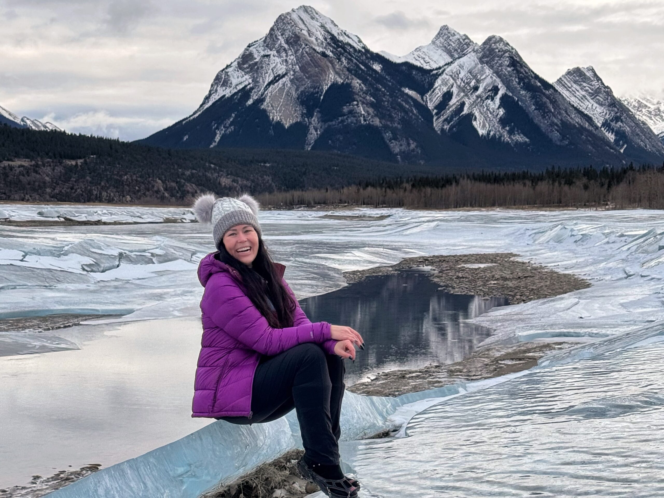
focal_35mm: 48
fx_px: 921
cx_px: 332
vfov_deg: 30.3
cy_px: 249
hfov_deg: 39.7
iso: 64
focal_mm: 6.76
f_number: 1.78
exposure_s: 1/1076
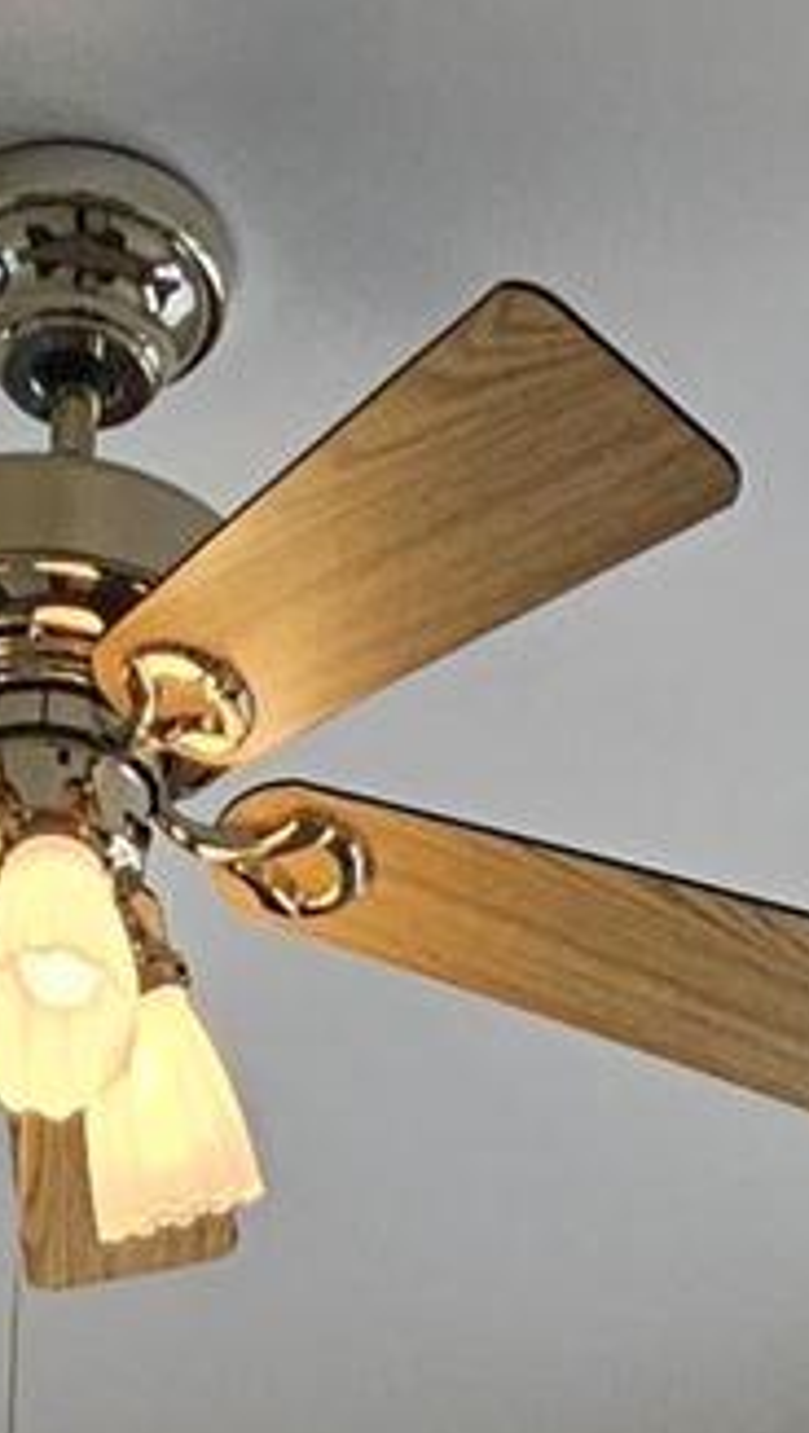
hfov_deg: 12.1
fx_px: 3804
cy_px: 3930
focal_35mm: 100
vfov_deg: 12.7
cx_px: 281
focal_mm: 2.2
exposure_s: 1/136
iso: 50
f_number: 2.2
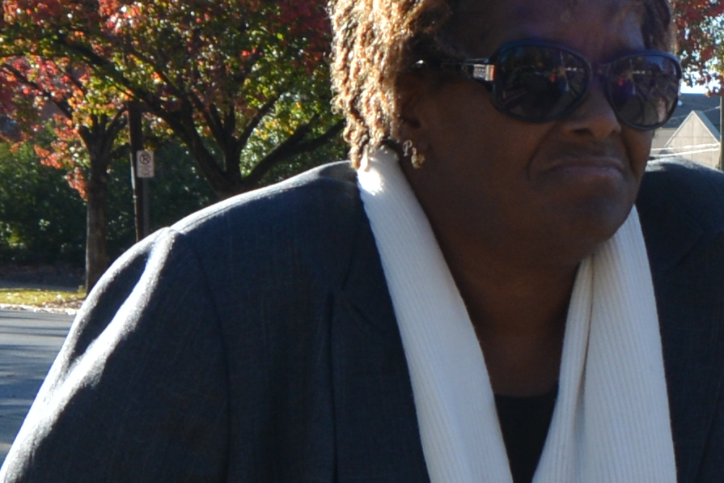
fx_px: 3640
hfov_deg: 10.8
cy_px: 256
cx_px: 1198
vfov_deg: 7.6
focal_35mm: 181
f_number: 8
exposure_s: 1/250
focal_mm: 18
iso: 160
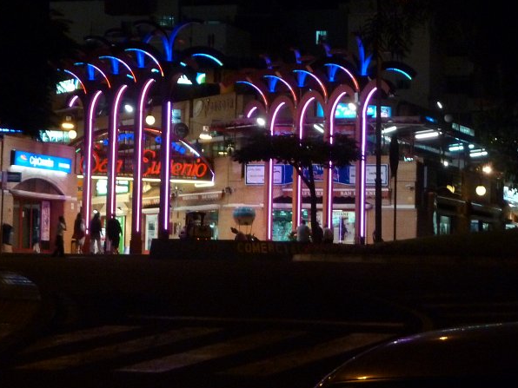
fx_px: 2005
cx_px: 266
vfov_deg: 11.1
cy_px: 123
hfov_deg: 14.7
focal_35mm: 134
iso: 400
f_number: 4.2
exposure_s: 1/15
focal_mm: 12.8
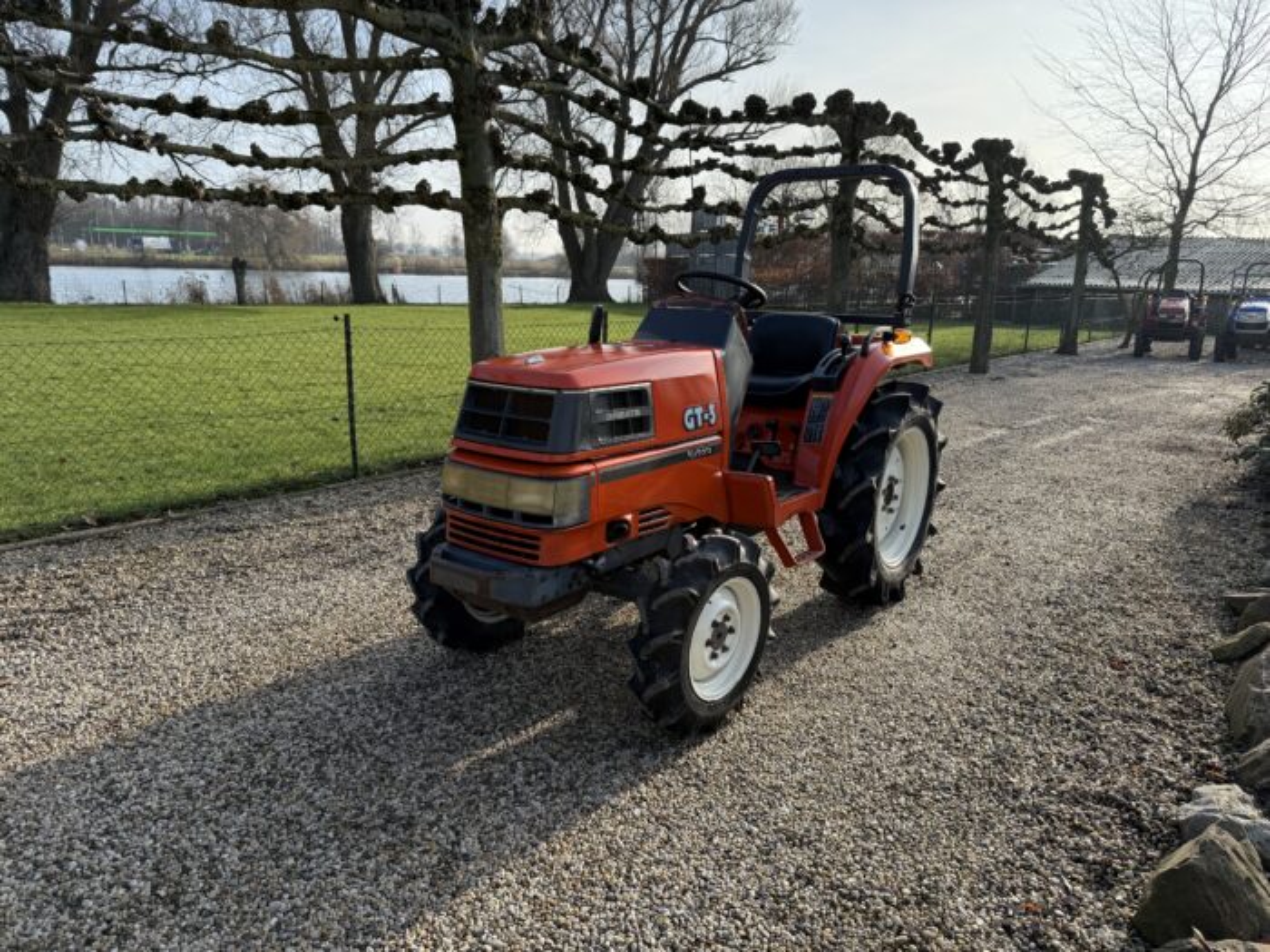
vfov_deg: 56.8
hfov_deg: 71.6
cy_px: 476
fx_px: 881
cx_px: 635
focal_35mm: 24
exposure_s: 1/2703
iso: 100
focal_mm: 6.76
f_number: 1.78
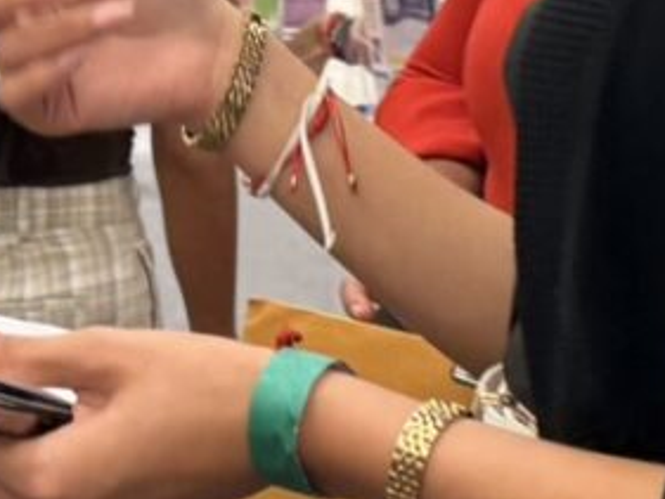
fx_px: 3152
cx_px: 43
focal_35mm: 164
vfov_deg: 9.0
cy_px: 66
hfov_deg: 11.9
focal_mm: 6.76
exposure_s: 1/60
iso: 160
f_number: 1.78
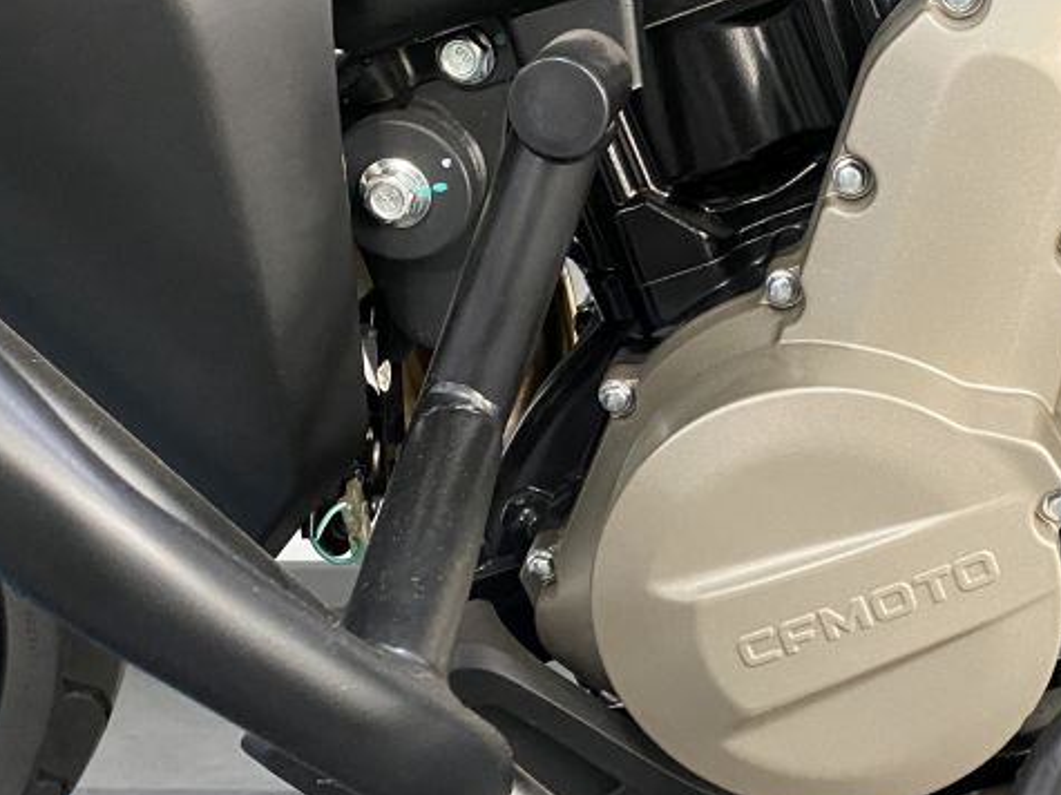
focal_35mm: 58
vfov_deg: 25.2
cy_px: 488
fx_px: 1777
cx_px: 916
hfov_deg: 31.9
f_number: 1.8
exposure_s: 1/50
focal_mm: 4.25
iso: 500
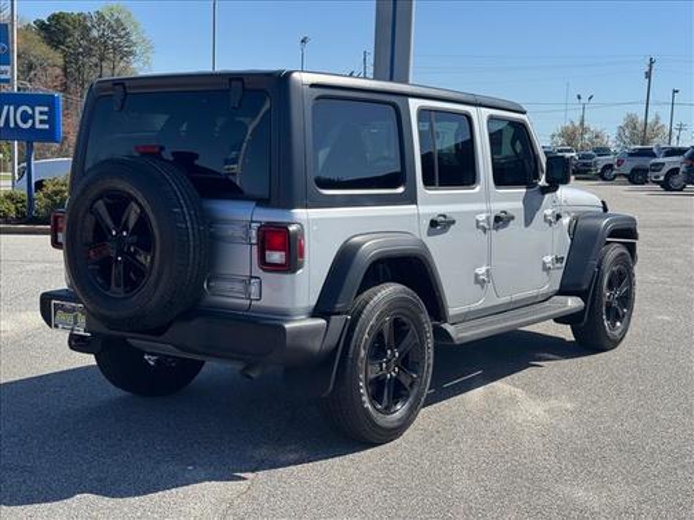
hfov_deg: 39.7
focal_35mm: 48
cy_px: 260
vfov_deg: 30.3
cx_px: 347
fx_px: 962
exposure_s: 1/3425
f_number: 1.78
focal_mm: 6.76
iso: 64
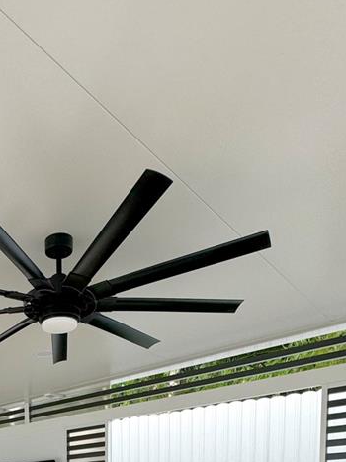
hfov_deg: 35.8
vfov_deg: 39.4
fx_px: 480
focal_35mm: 36
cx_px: 1
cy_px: 536
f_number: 2.2
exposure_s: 1/99
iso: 50
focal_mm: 2.22
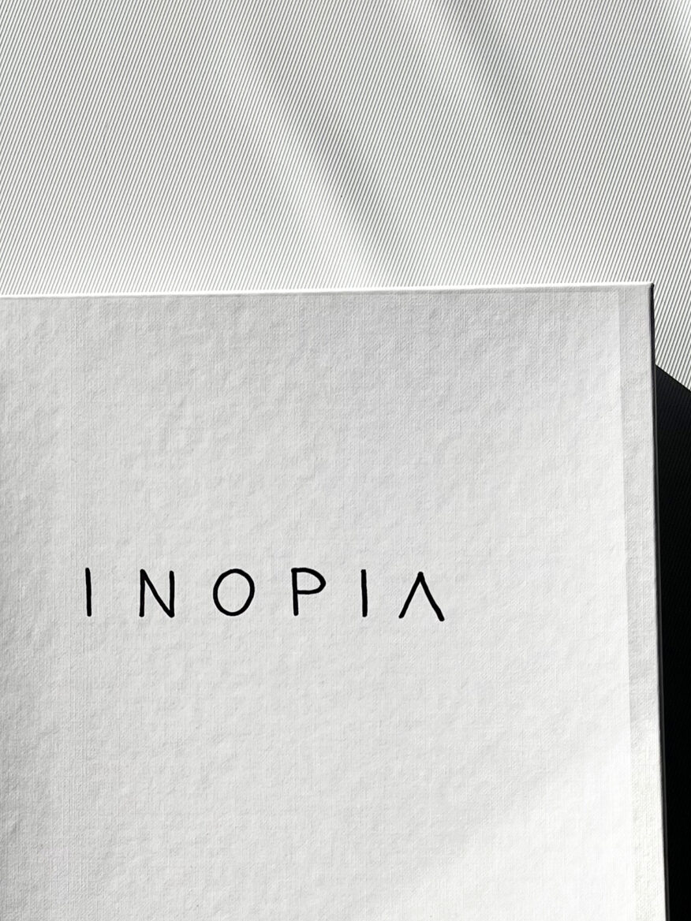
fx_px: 1517
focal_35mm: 57
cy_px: 813
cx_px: 334
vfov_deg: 32.3
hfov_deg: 25.7
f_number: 1.6
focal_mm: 5.1
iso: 50
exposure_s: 1/13333
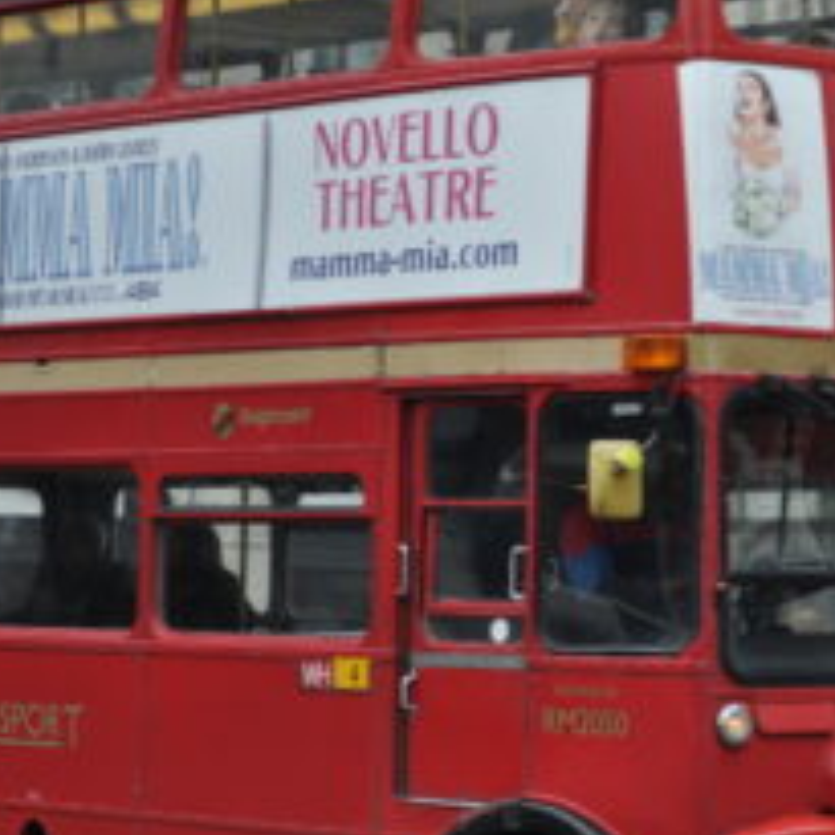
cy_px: 446
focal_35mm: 157
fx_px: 4285
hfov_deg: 11.1
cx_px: 729
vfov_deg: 11.1
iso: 200
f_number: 7.1
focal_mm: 52
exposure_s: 1/200
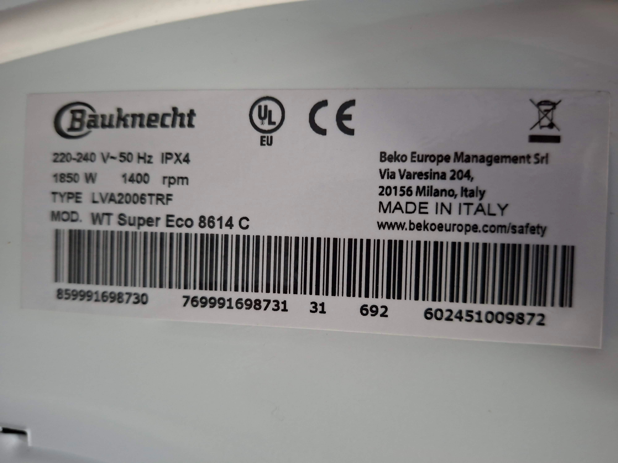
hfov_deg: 73.9
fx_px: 411
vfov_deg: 58.9
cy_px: 232
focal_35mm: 23
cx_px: 309
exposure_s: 1/25
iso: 1000
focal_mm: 5.54
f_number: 1.8
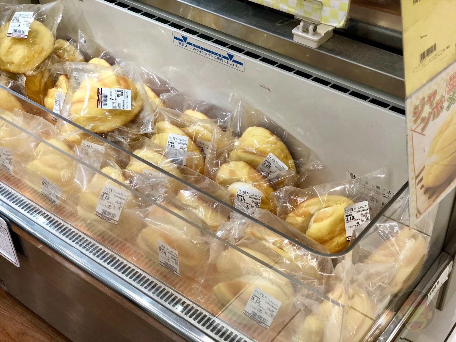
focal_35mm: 52
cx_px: 228
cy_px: 171
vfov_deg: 28.0
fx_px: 685
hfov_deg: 36.8
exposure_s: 1/50
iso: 40
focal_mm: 6
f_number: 2.4
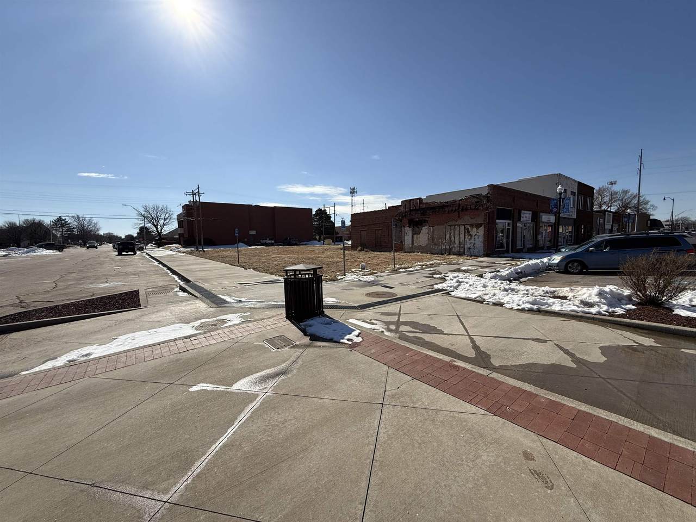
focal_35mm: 14
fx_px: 281
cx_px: 348
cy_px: 261
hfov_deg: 102.1
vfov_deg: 85.7
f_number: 2.2
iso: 50
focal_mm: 2.22
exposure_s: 1/5155
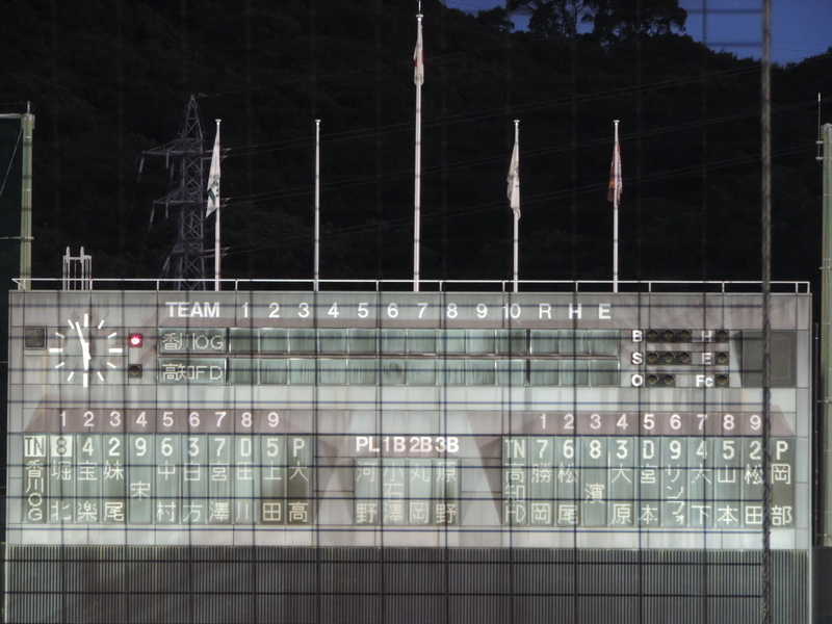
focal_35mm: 225
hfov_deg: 8.8
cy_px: 312
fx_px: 5408
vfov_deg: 6.6
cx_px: 416
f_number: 4.6
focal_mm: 40.1
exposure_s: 1/20
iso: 800
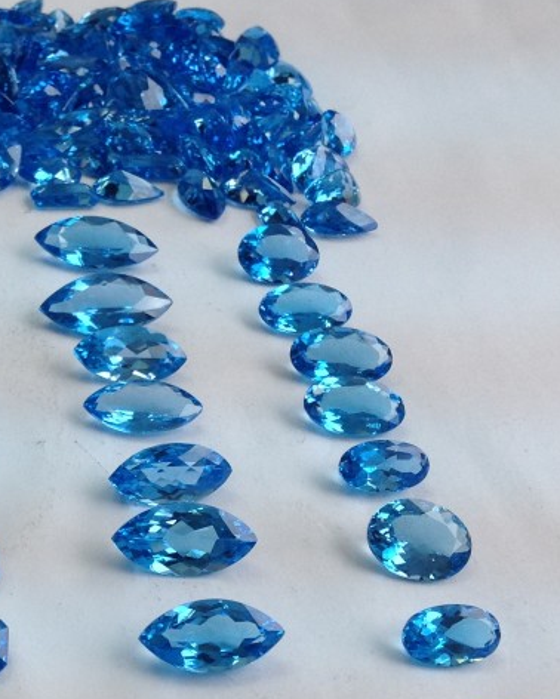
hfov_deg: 20.0
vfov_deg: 25.5
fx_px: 1532
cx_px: -16
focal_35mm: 74
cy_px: 476
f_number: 2.4
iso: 50
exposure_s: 1/187
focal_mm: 4.28
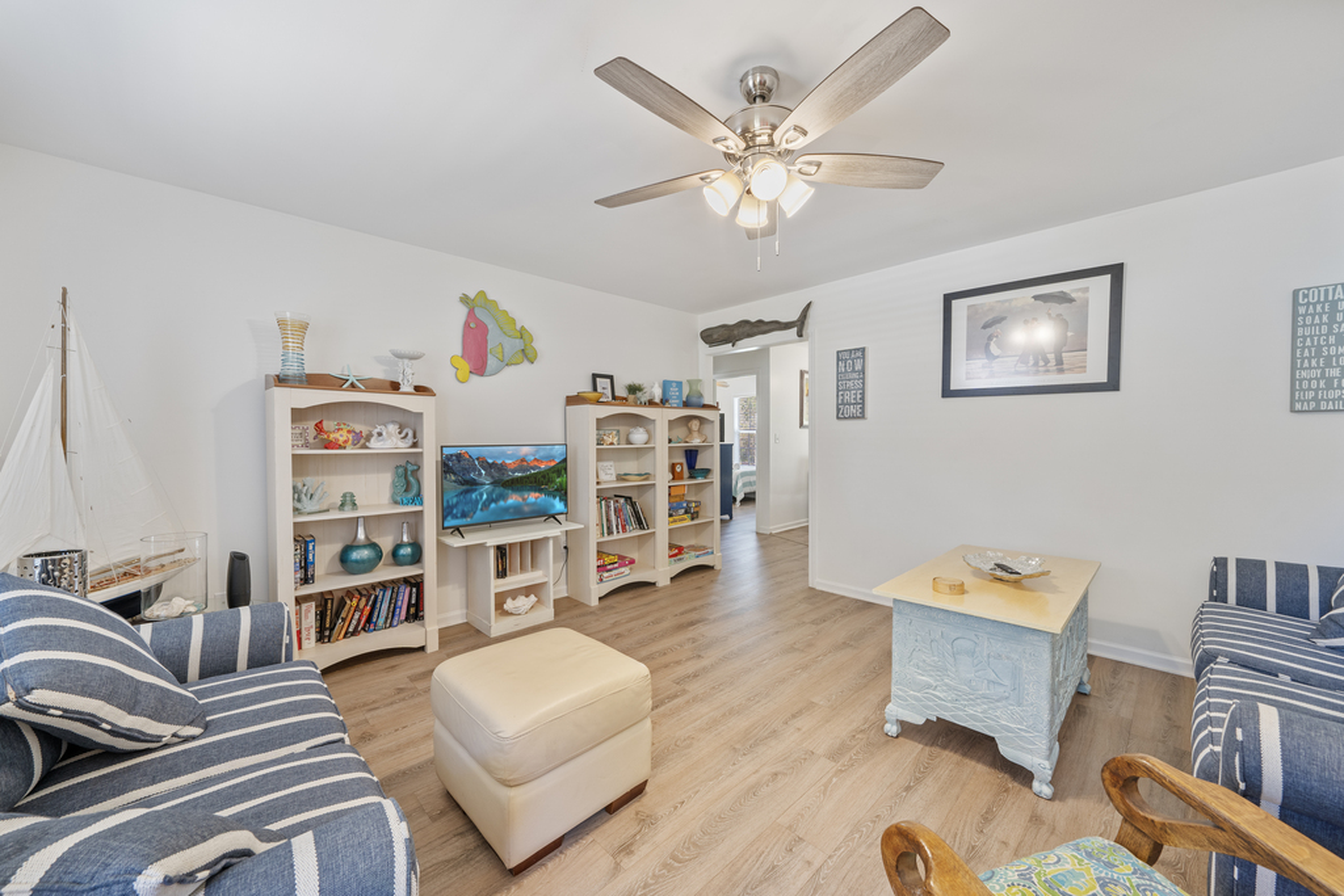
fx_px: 485
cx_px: 672
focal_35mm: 13
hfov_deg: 108.3
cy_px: 448
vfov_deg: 85.4
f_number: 8
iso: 320
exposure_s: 1/6
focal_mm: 13
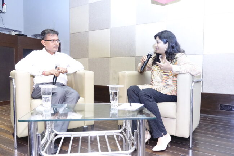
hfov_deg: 63.7
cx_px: 117
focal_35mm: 29
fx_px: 188
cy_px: 78
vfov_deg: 44.9
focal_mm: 10.8
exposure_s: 1/125
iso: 4000
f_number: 2.8
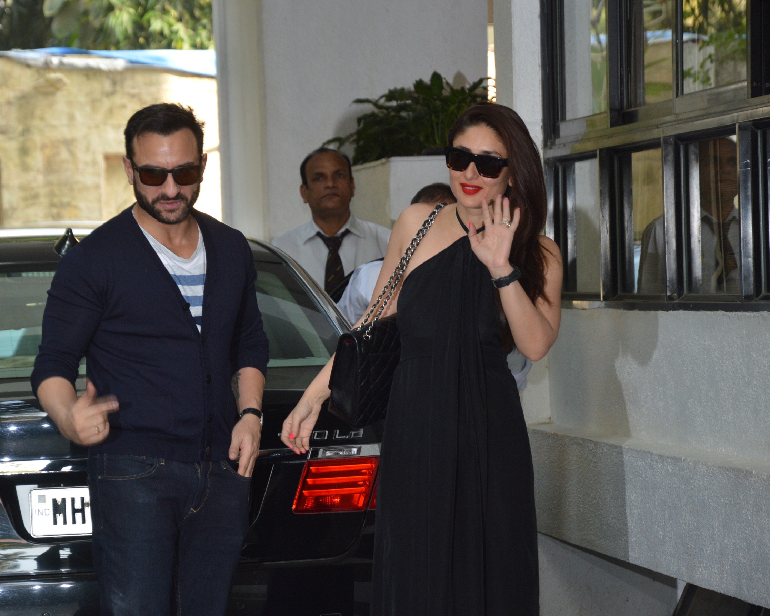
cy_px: 307
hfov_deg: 10.8
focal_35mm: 179
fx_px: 4069
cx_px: 335
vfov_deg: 8.7
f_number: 5.6
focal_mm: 105
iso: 400
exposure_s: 1/60
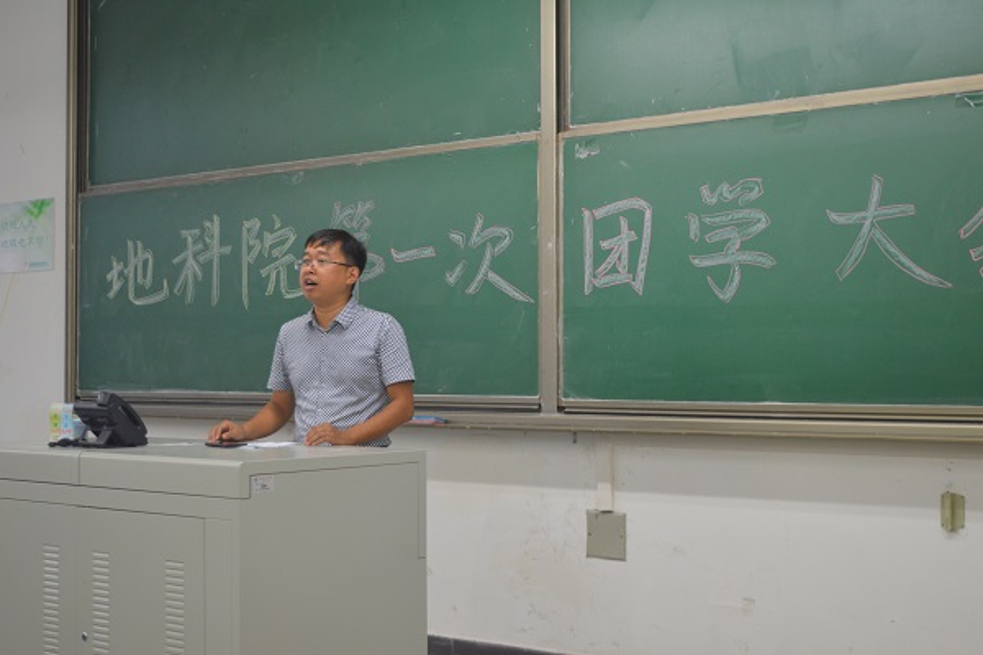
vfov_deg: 25.8
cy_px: 328
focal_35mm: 52
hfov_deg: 37.9
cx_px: 492
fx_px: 1433
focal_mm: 35
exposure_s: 1/30
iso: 400
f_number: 4.5
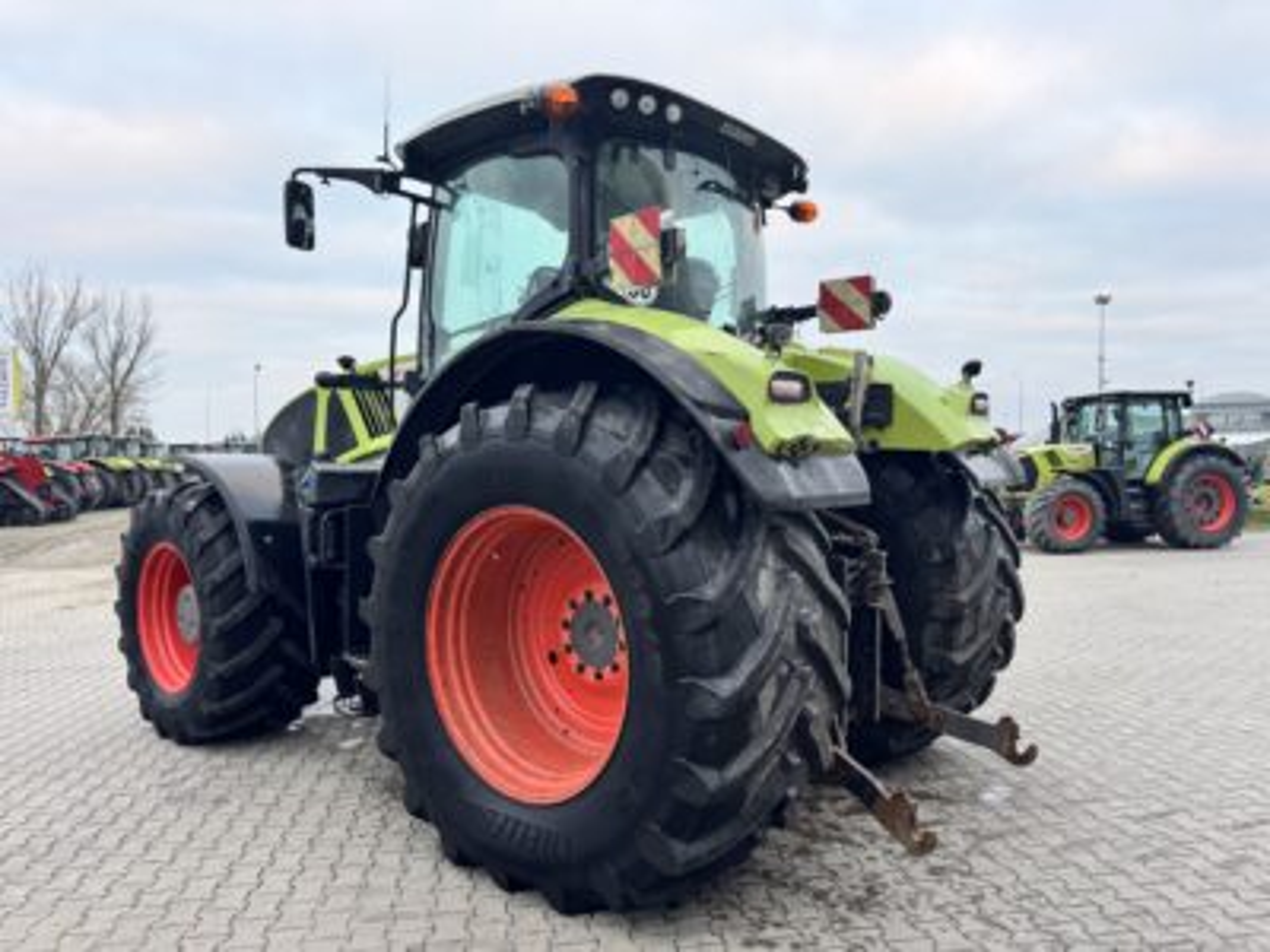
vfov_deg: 56.8
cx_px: 635
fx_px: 881
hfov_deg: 71.6
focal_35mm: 24
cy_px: 476
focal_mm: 6.76
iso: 100
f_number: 1.78
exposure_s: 1/121
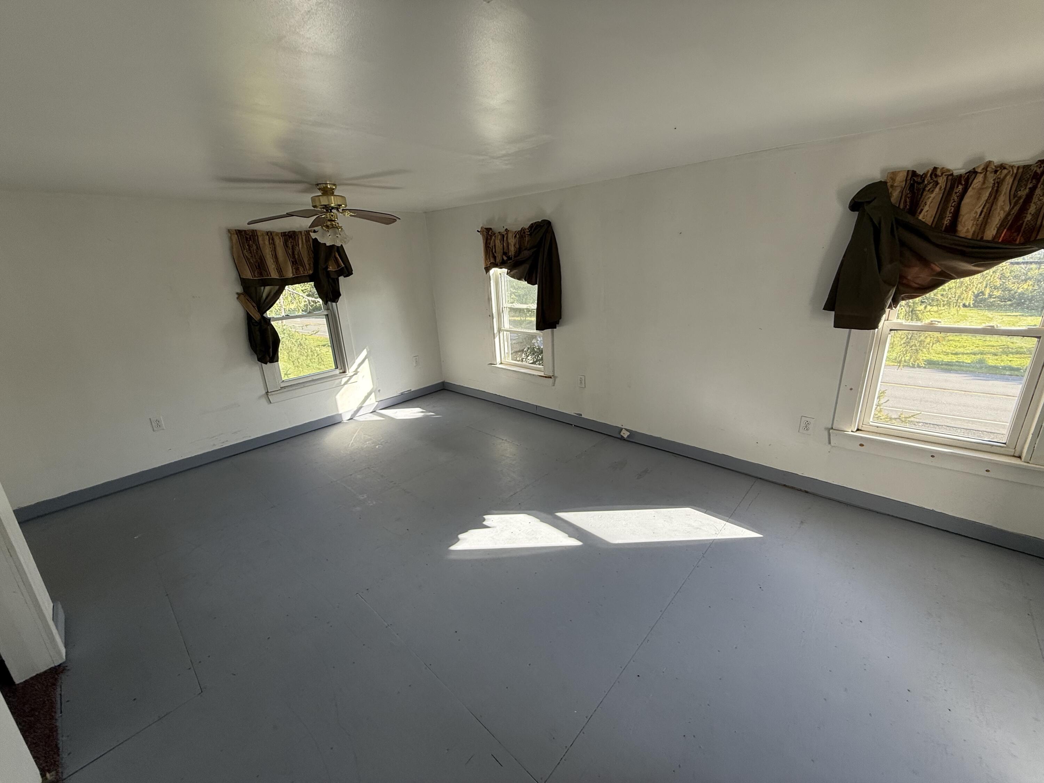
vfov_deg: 85.7
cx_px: 522
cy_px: 392
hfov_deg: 102.1
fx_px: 422
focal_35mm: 14
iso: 64
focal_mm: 2.22
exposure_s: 1/143
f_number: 2.2
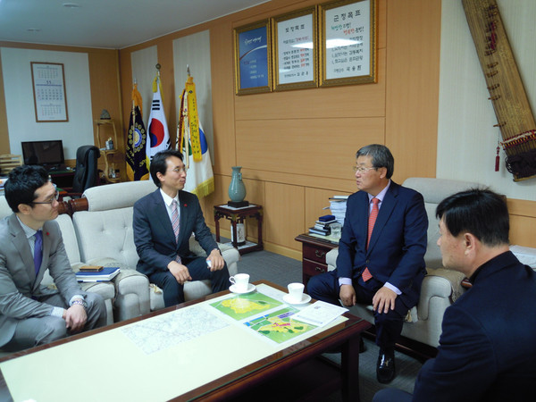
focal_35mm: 28
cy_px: 201
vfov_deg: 49.7
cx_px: 268
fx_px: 434
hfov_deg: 63.4
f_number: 2.7
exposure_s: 1/30
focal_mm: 5
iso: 125
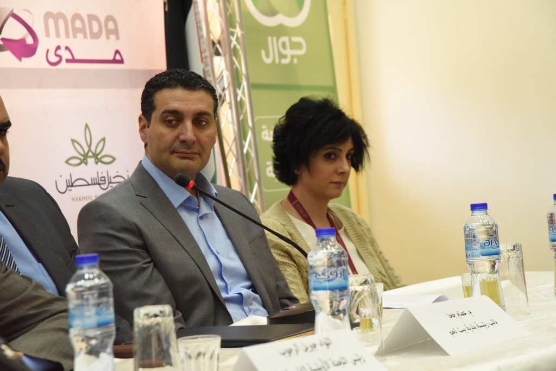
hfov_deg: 17.1
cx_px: 278
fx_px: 1853
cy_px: 186
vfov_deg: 11.4
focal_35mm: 120
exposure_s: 1/250
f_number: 8
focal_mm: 120
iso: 10000
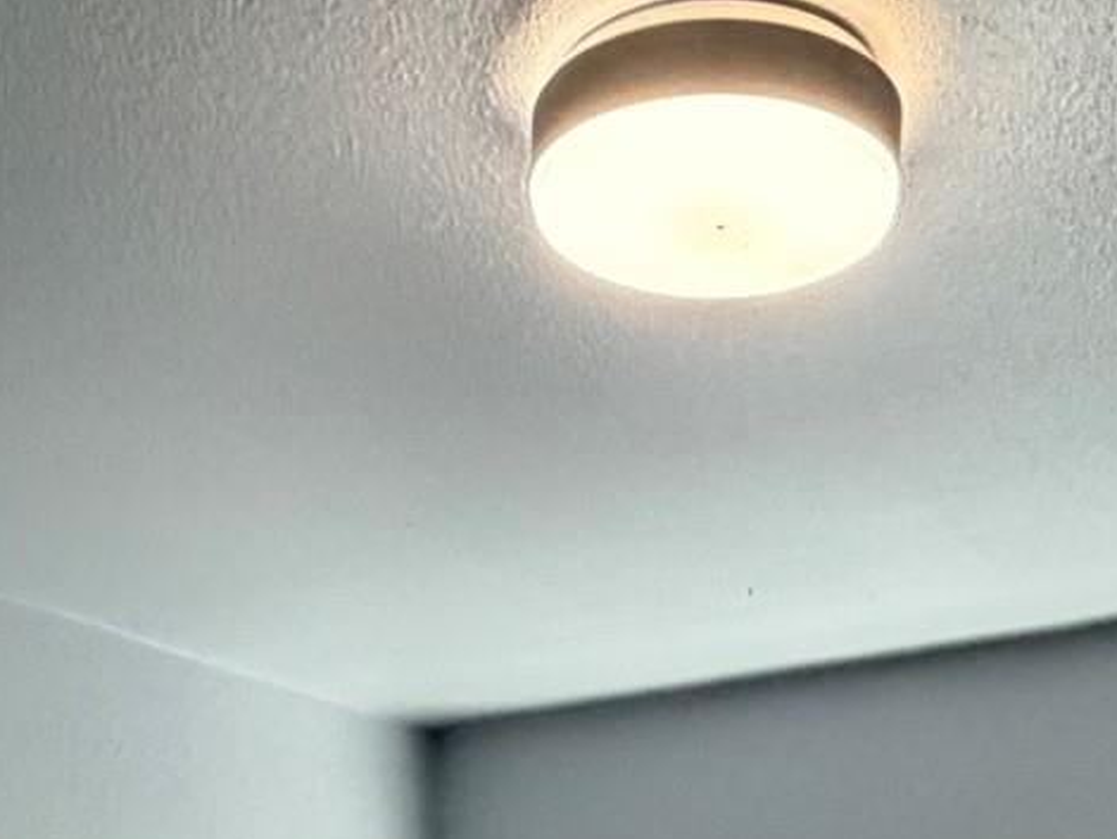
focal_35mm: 61
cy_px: 1709
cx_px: 597
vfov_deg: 17.1
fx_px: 1969
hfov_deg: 31.7
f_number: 2.2
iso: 400
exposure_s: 1/60
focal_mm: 2.22
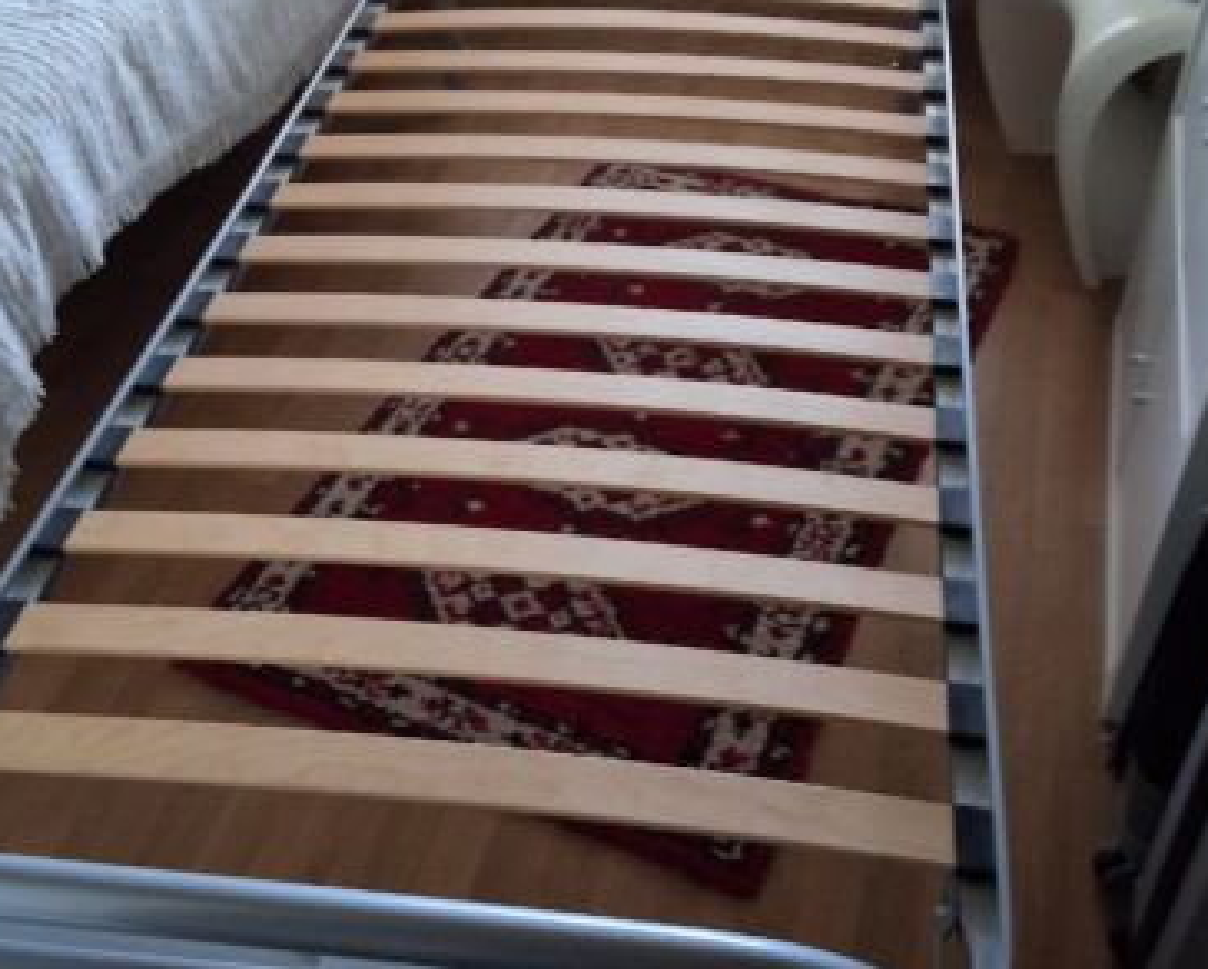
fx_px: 1074
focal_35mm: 30
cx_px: 581
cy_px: 484
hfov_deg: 58.7
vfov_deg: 48.6
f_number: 1.9
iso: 500
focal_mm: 2.91
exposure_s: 1/20
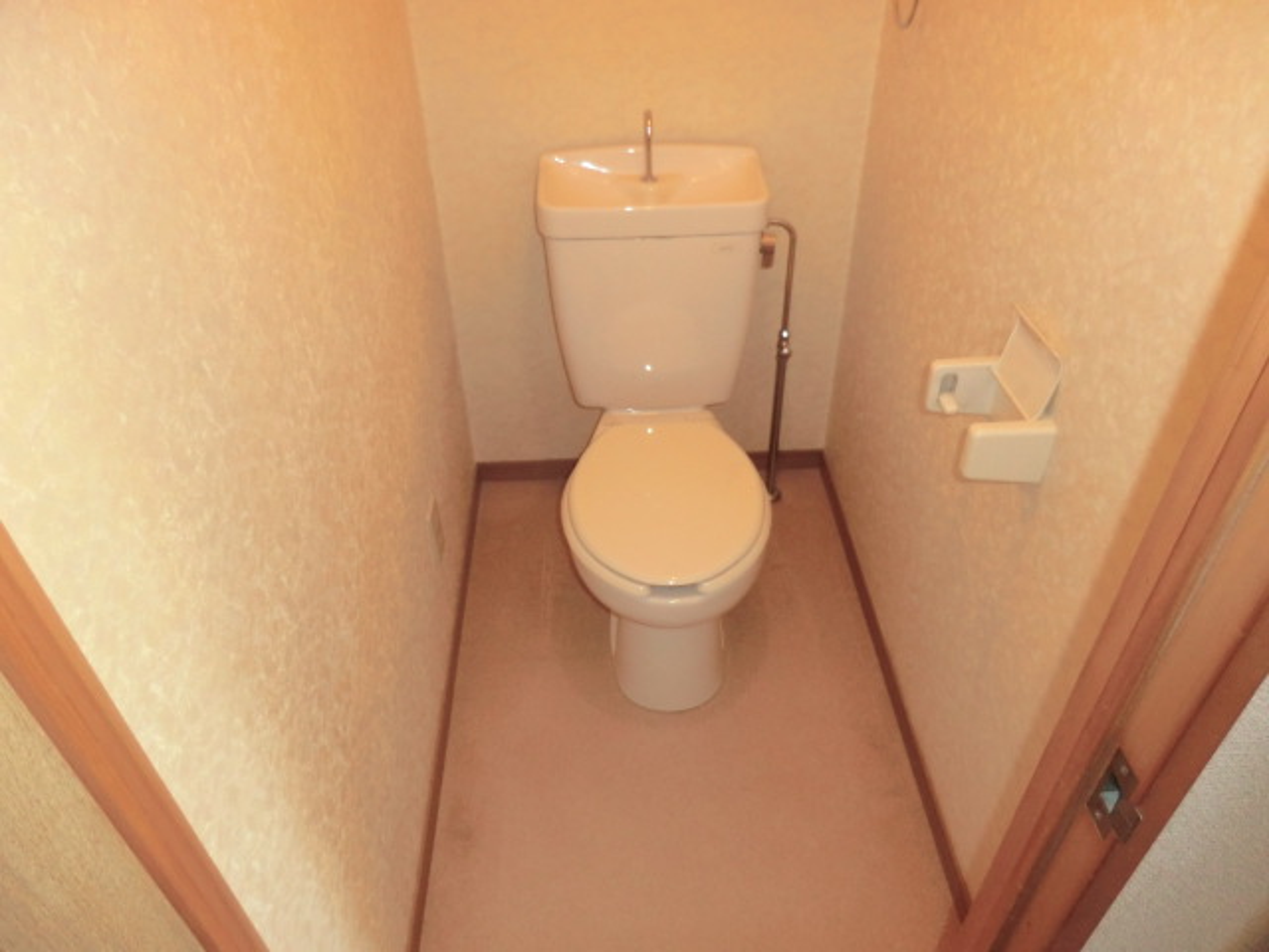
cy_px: 476
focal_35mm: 24
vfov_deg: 56.8
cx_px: 634
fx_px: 880
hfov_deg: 71.6
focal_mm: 4.3
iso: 400
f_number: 3.2
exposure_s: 1/30
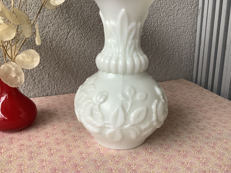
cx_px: 116
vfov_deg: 45.4
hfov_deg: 58.4
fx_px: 207
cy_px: 86
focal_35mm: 31
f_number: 2.4
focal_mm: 3.3
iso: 160
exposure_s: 1/60
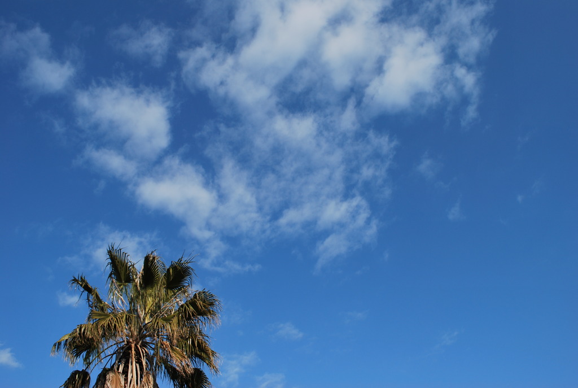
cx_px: 289
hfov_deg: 67.3
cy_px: 194
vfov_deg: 48.1
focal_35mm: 27
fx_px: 434
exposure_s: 1/320
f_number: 9
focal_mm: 18
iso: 100
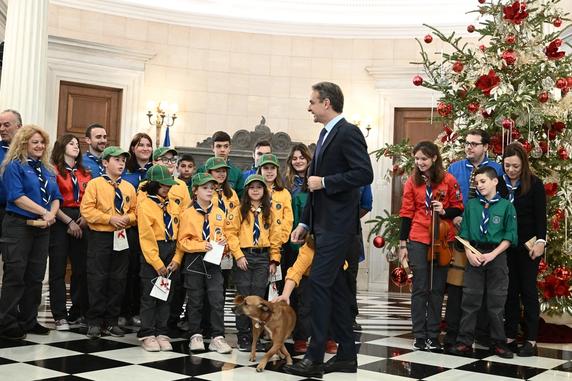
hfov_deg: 44.5
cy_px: 190
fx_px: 699
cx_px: 286
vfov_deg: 30.5
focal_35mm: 44
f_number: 4
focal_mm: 44
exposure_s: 1/200
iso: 5000
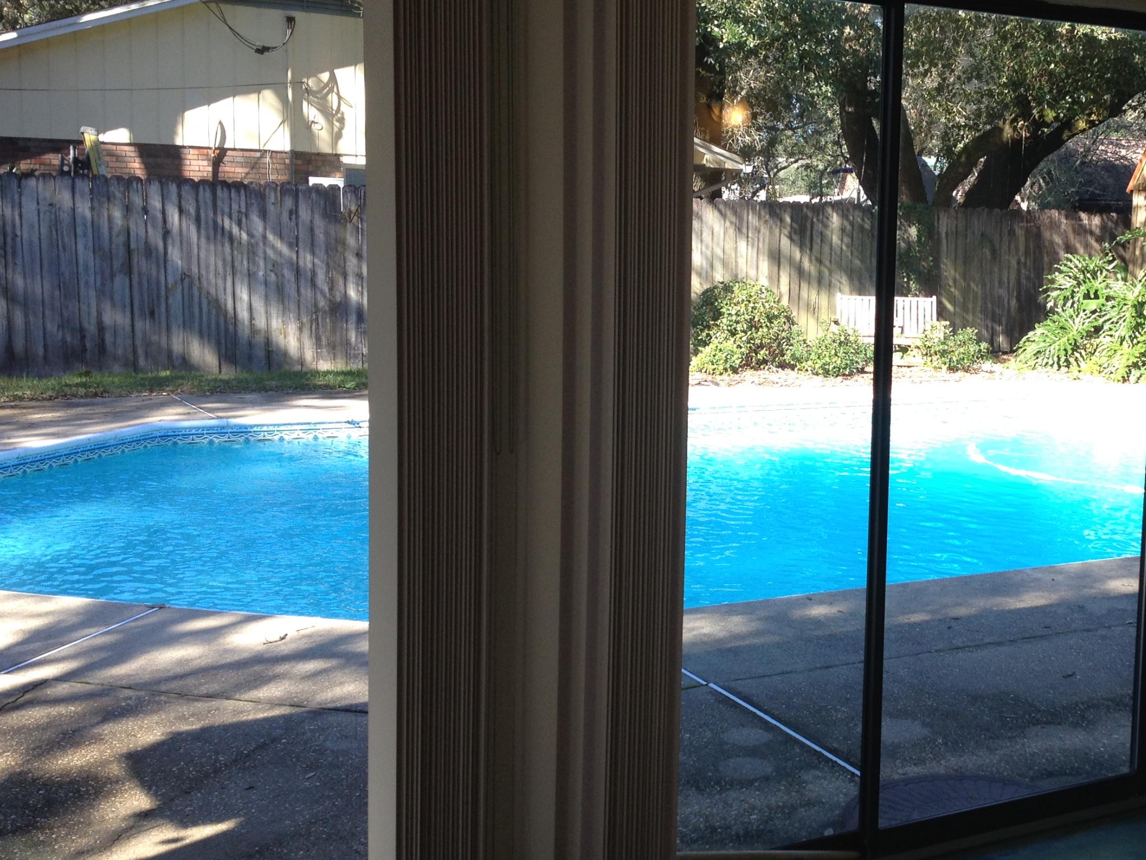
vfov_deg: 28.0
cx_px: 848
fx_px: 1721
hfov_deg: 36.0
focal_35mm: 52
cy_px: 436
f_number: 2.4
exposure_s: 1/201
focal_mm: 4.28
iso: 50
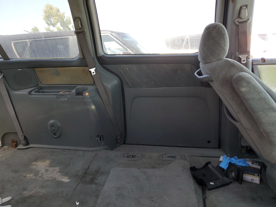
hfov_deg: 67.3
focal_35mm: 26
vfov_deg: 53.1
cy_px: 104
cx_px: 138
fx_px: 207
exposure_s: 1/120
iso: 53
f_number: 1.5
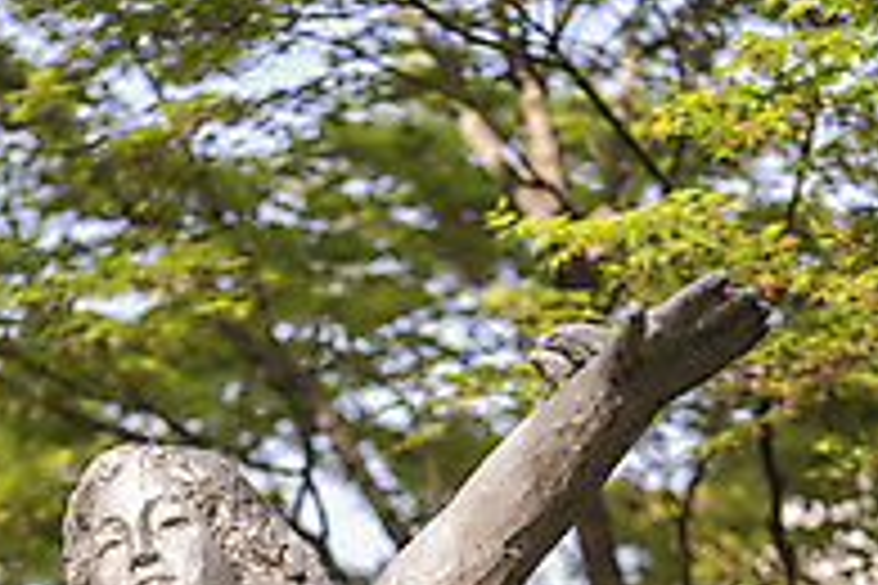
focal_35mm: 185
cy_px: 850
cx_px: 317
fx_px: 4512
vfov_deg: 7.3
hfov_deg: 11.1
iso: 50
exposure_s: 1/250
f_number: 2.8
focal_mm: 90
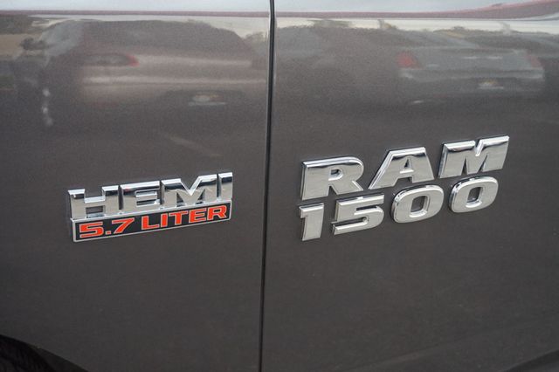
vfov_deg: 34.2
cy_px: 186
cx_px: 280
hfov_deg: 49.6
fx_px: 605
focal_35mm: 39
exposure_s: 1/160
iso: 1250
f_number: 4.5
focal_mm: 26
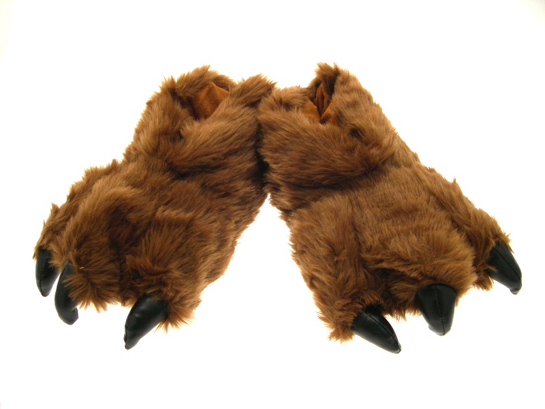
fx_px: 598
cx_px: 272
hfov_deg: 49.0
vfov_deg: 37.7
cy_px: 204
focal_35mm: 38
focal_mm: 8
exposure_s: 1/167
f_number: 2.8
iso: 100
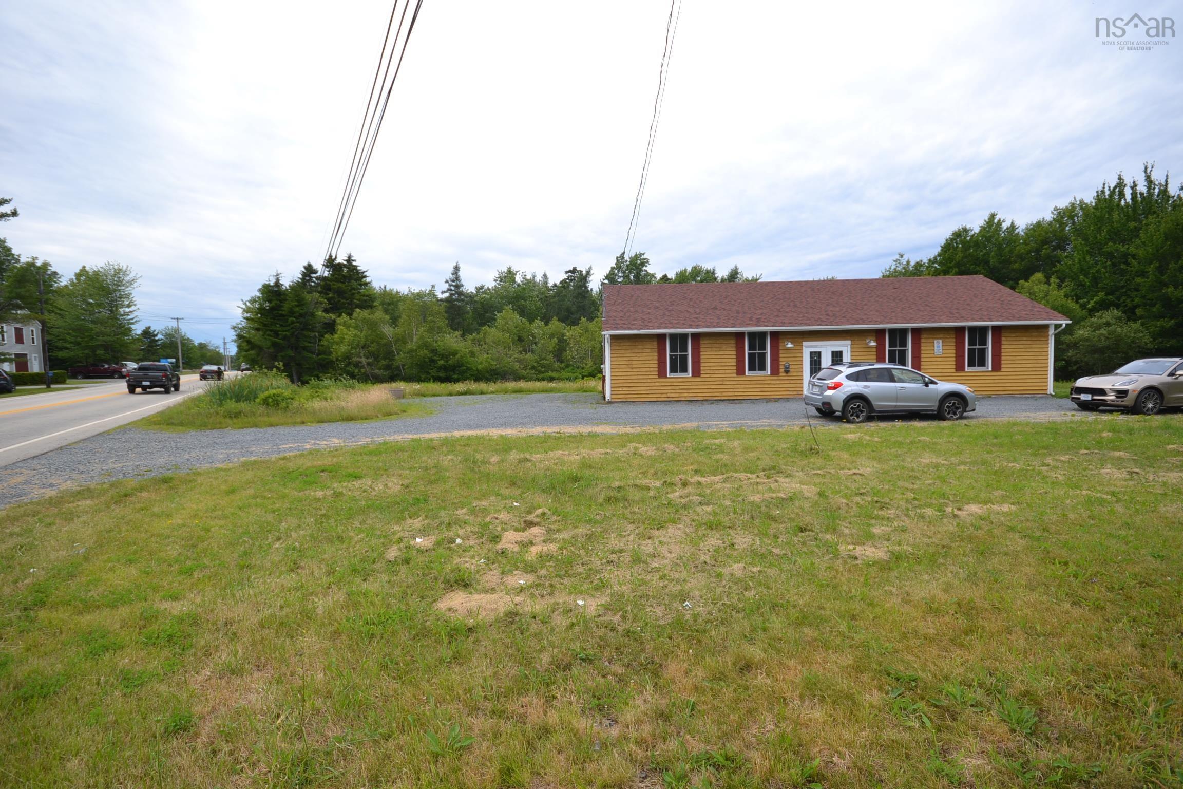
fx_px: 542
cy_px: 394
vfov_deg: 72.1
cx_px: 592
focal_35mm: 16
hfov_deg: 95.0
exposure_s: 1/250
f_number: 8
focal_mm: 11
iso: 100
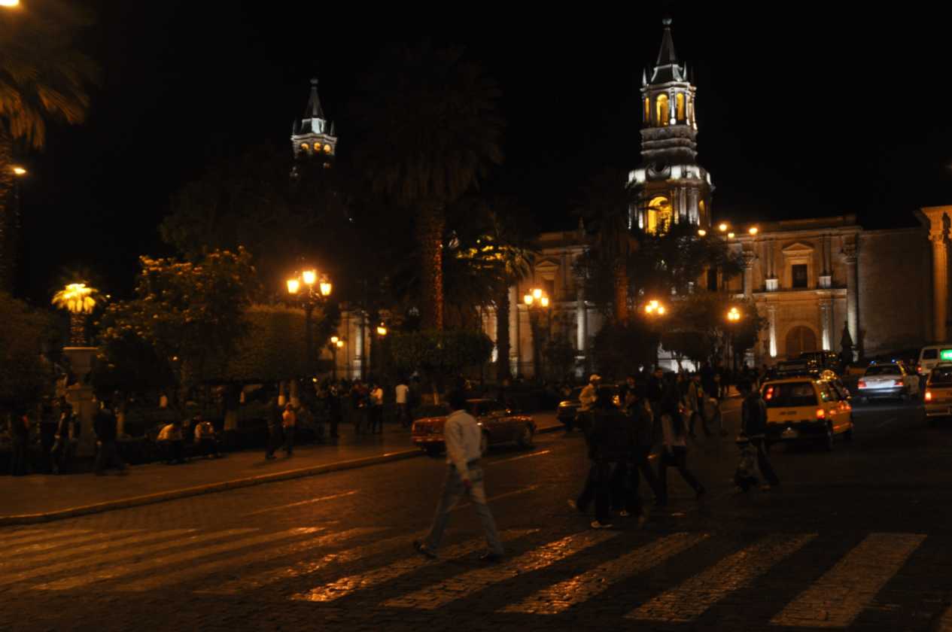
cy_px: 316
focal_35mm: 42
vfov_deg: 31.8
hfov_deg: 46.5
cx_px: 476
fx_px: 1109
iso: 560
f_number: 4
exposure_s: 1/30
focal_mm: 28
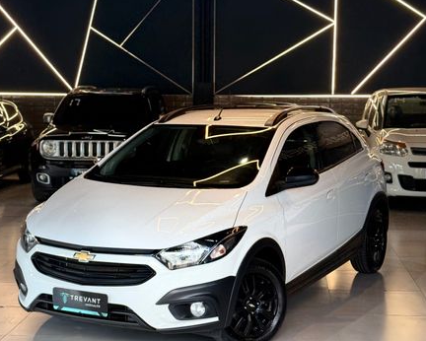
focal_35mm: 51
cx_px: 203
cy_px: 170
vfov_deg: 29.7
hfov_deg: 36.6
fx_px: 643
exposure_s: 1/159
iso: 80
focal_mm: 6.76
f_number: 1.78
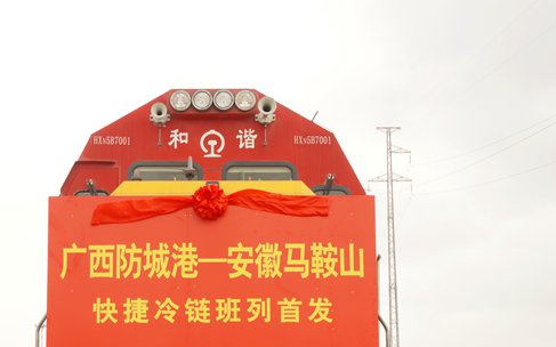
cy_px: 300
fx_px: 954
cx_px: 199
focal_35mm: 63
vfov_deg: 20.3
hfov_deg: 32.3
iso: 320
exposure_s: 1/100
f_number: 13
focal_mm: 35
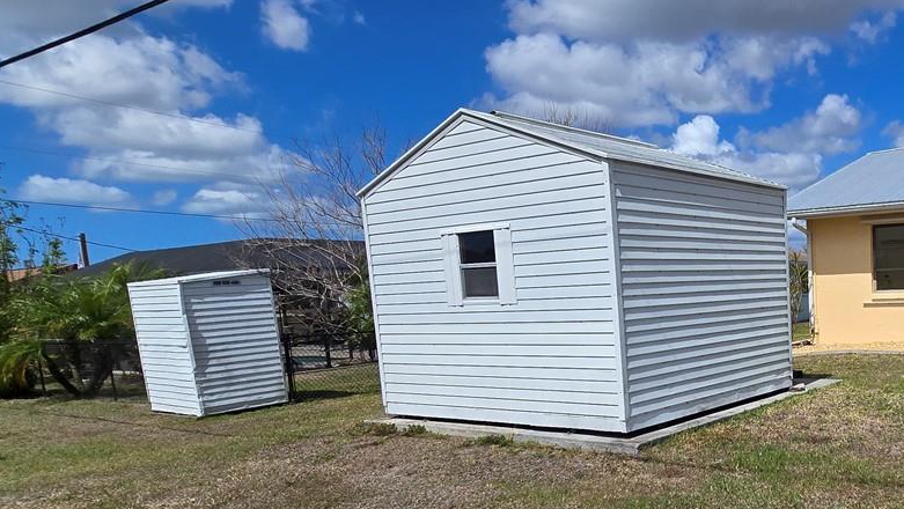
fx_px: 695
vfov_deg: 39.2
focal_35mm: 29
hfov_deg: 57.2
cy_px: 378
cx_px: 807
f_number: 2.2
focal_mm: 2.2
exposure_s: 1/4566
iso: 50
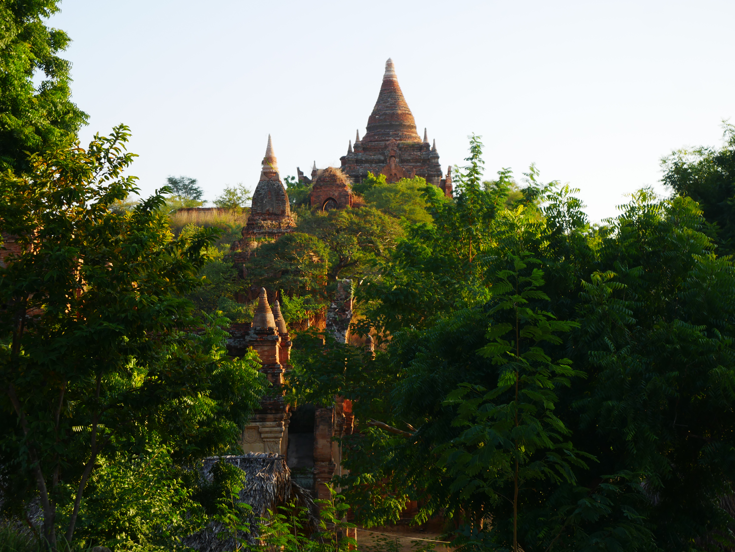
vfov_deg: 22.9
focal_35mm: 64
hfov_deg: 30.3
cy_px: 276
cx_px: 368
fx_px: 1359
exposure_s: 1/200
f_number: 6.3
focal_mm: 32
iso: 200
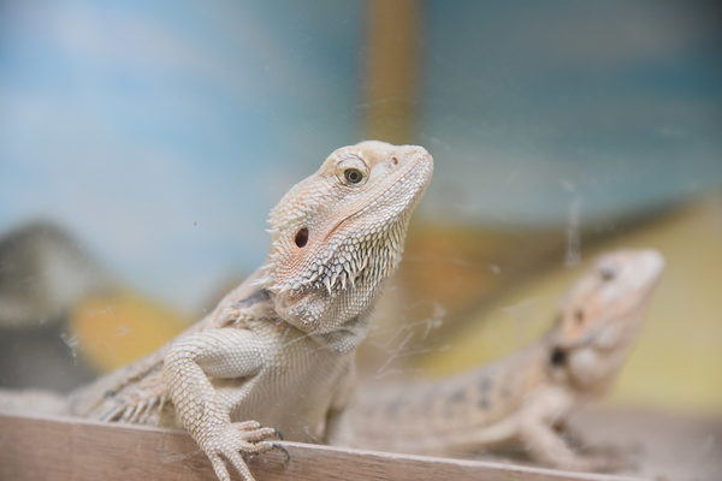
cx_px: 361
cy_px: 240
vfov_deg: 19.5
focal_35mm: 70
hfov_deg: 28.8
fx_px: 1404
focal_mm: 70
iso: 450
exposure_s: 1/60
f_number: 4
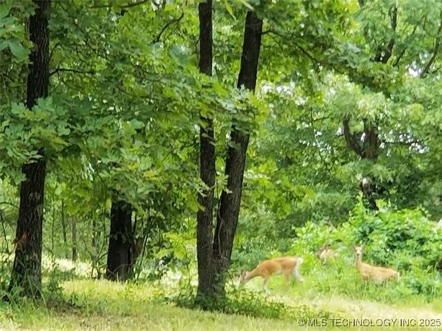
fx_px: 332
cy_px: 166
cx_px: 221
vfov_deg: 53.1
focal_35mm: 26
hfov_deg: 67.3
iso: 32
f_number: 2.4
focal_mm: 6
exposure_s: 1/120
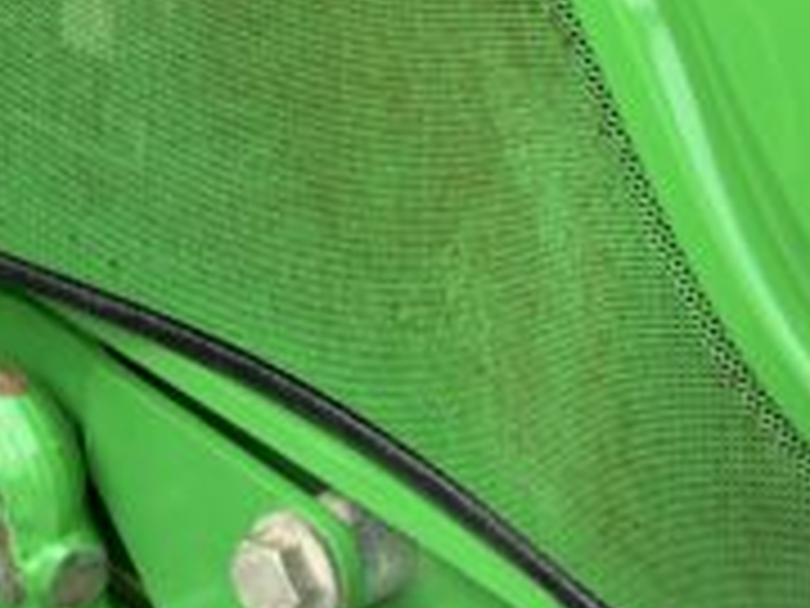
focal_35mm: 103
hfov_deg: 18.6
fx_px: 2410
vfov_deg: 14.2
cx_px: 27
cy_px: 531
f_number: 1.8
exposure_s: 1/122
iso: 25
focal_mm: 3
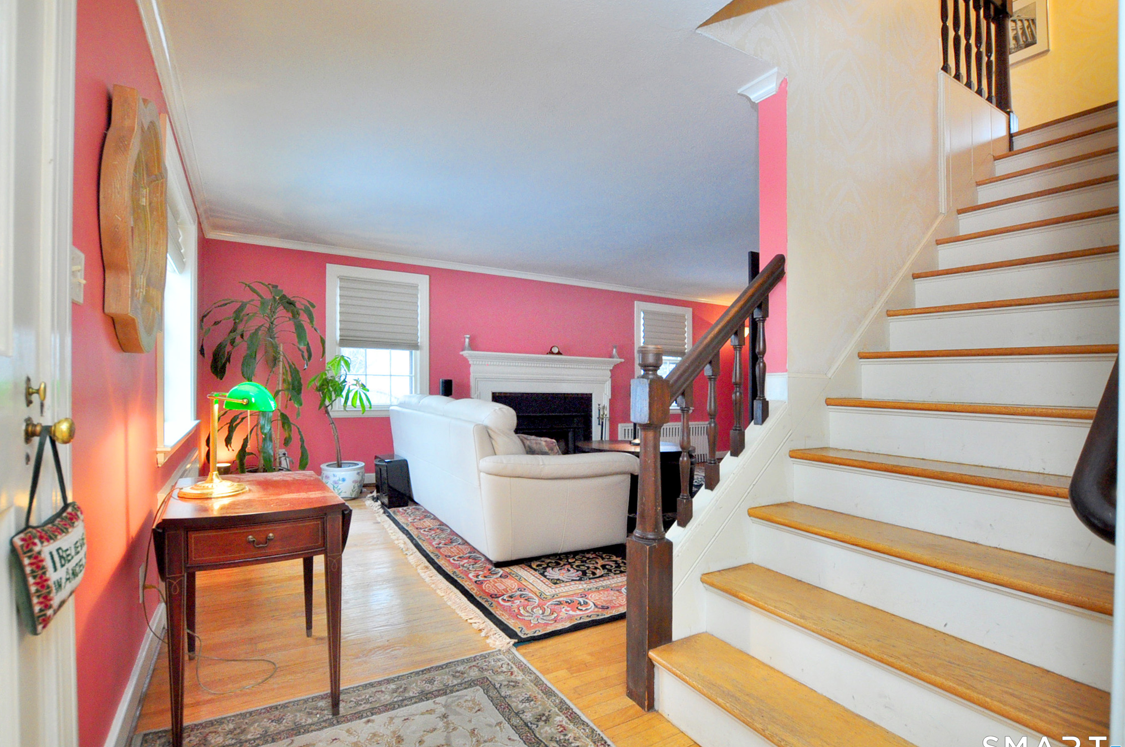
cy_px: 370
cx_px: 561
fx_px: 499
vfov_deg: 73.6
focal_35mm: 16
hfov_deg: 96.8
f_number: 5
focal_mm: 10
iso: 1000
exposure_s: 1/30
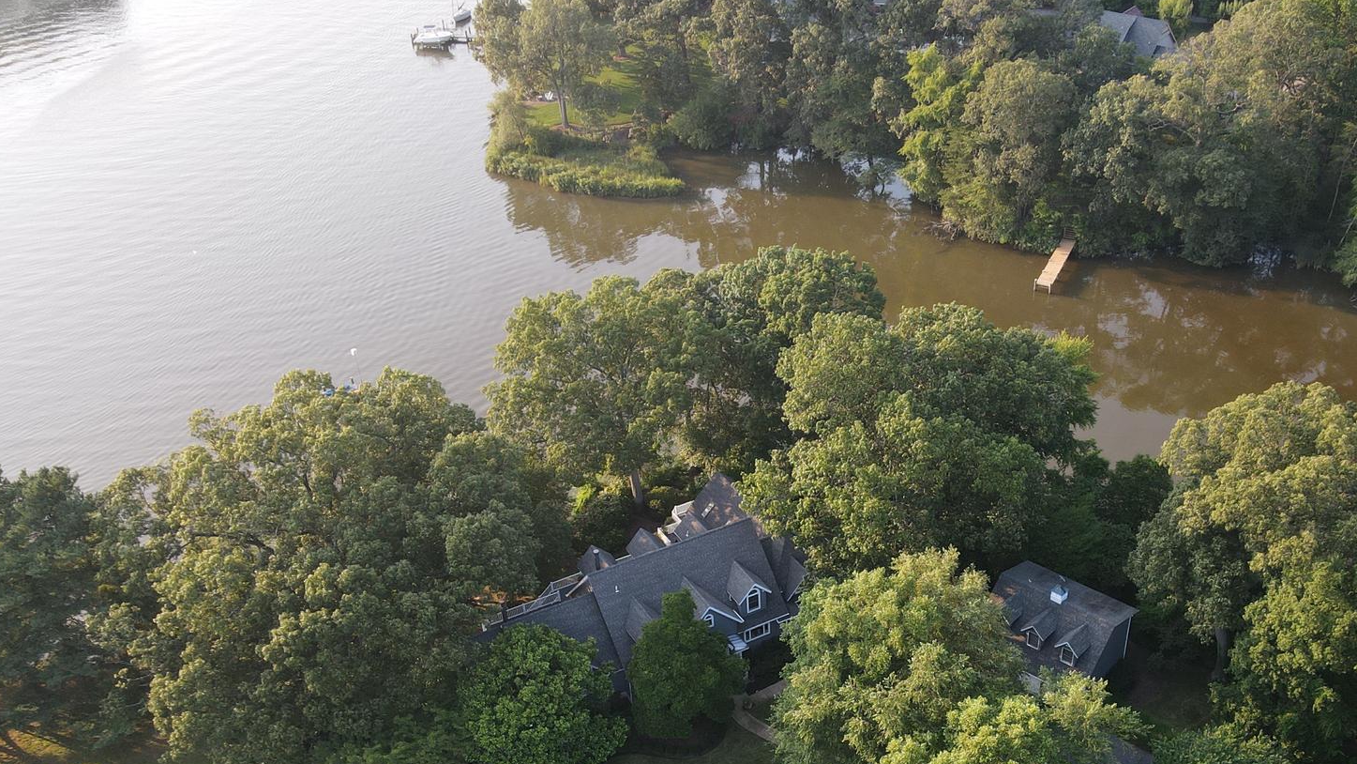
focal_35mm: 37
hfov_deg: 53.6
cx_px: 817
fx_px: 1331
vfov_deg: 31.3
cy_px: 597
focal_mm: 4.5
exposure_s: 1/80
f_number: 2.8
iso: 100
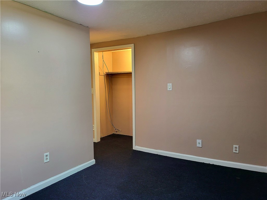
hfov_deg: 71.6
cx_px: 134
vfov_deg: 56.8
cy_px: 100
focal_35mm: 24
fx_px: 185
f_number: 1.8
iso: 200
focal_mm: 5
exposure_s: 1/60.2
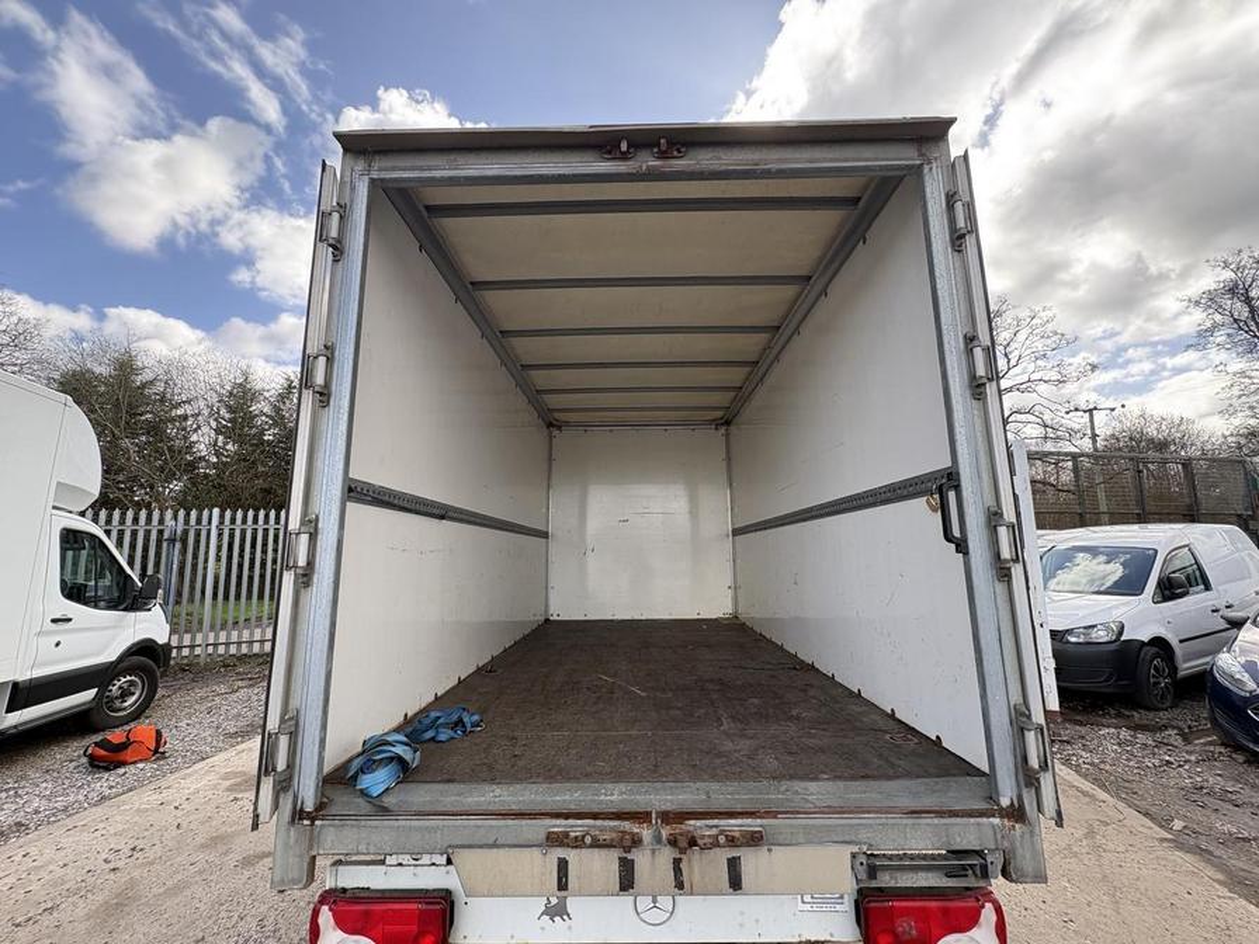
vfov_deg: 85.7
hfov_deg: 102.1
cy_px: 472
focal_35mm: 14
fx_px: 509
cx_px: 630
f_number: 2.2
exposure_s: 1/282
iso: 40
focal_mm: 2.22
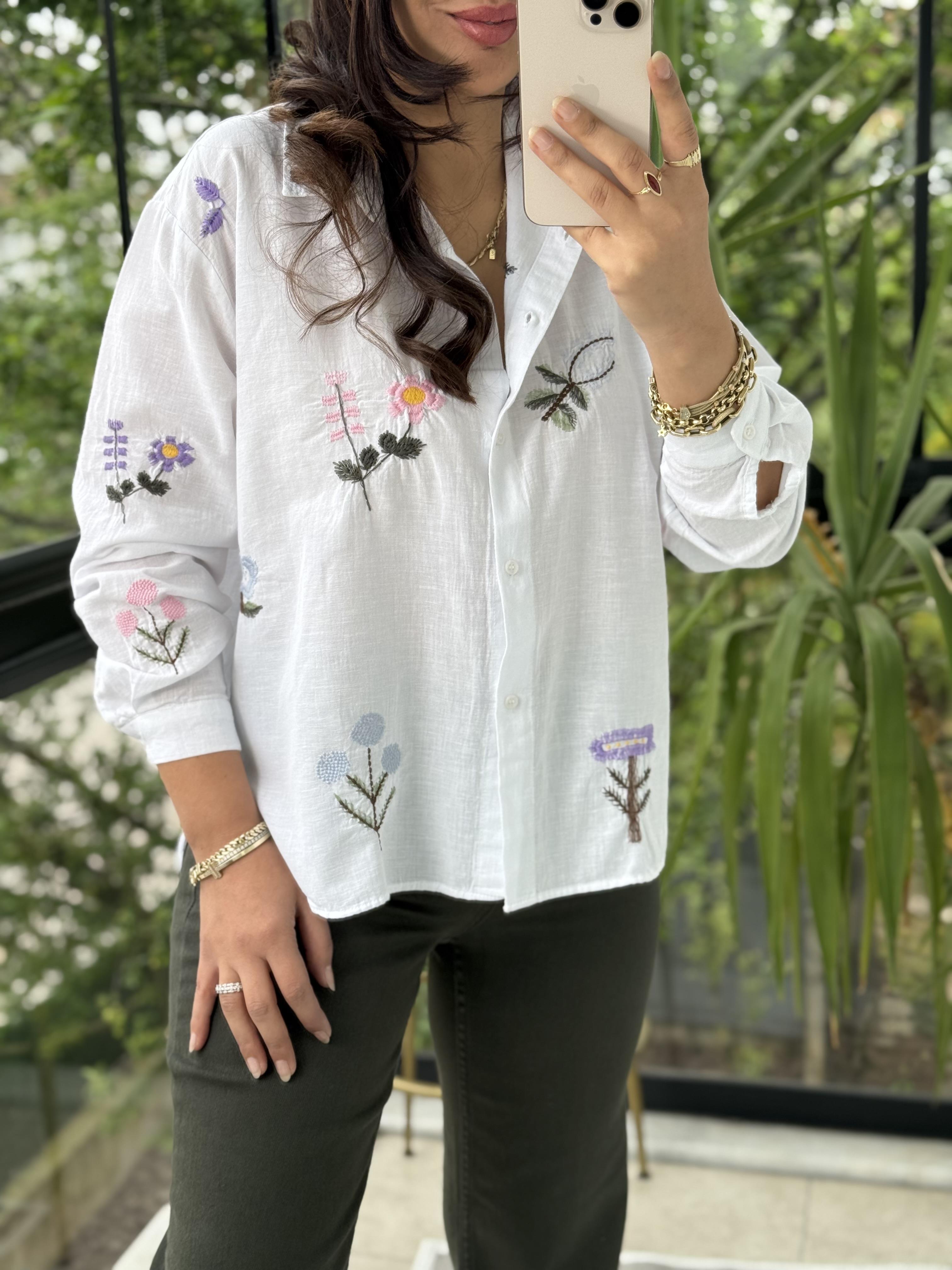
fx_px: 1760
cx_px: 476
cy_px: 635
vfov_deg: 39.7
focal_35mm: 48
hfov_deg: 30.3
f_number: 1.78
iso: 64
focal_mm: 6.76
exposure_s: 1/439
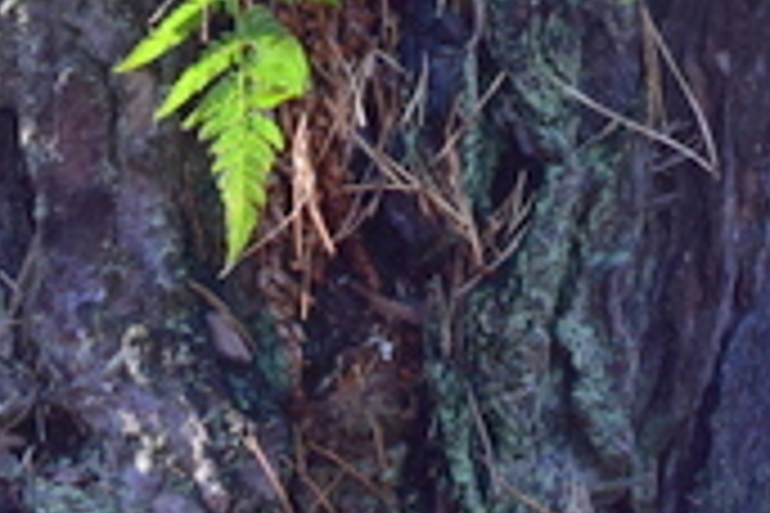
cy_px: -418
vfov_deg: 5.5
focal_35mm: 245
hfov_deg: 8.4
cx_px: 392
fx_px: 5247
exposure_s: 1/60
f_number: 8
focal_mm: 35
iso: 1250
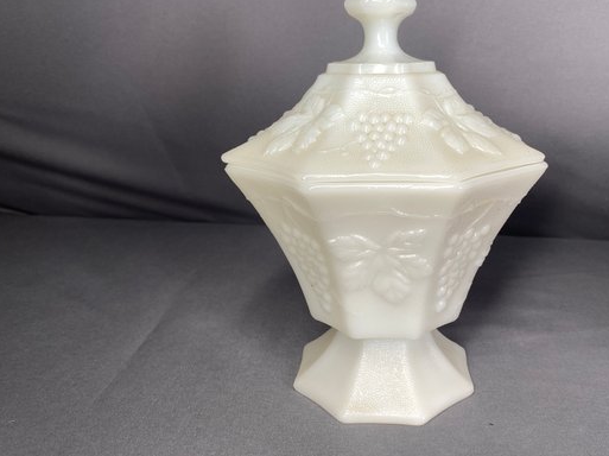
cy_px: 194
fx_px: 563
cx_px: 363
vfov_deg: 44.0
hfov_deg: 56.5
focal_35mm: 32
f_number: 1.8
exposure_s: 1/120
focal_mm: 4.25
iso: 50
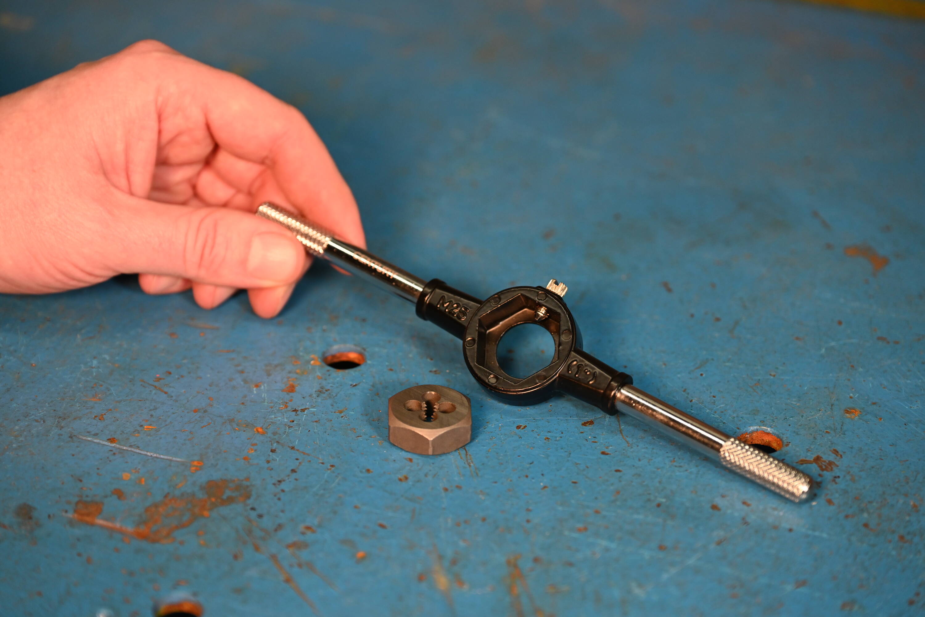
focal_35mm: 100
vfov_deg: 13.7
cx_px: 462
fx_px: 2569
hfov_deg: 20.4
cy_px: 308
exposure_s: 1/125
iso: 1000
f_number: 4
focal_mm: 100
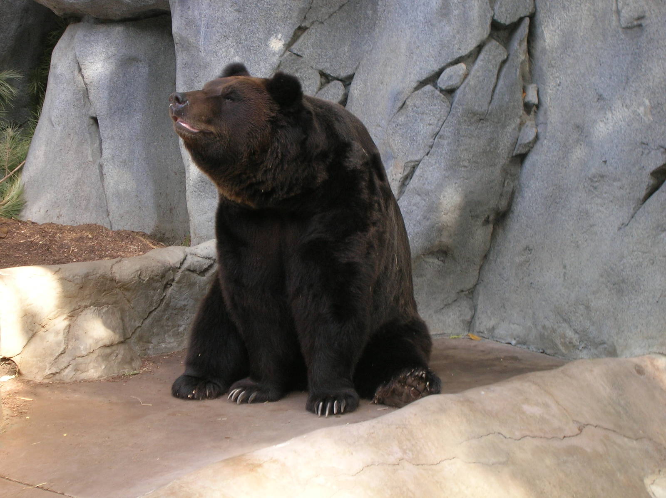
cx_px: 333
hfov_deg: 19.3
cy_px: 249
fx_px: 1961
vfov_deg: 14.5
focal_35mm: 102
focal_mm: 17.1
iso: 60
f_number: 4.9
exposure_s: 1/30
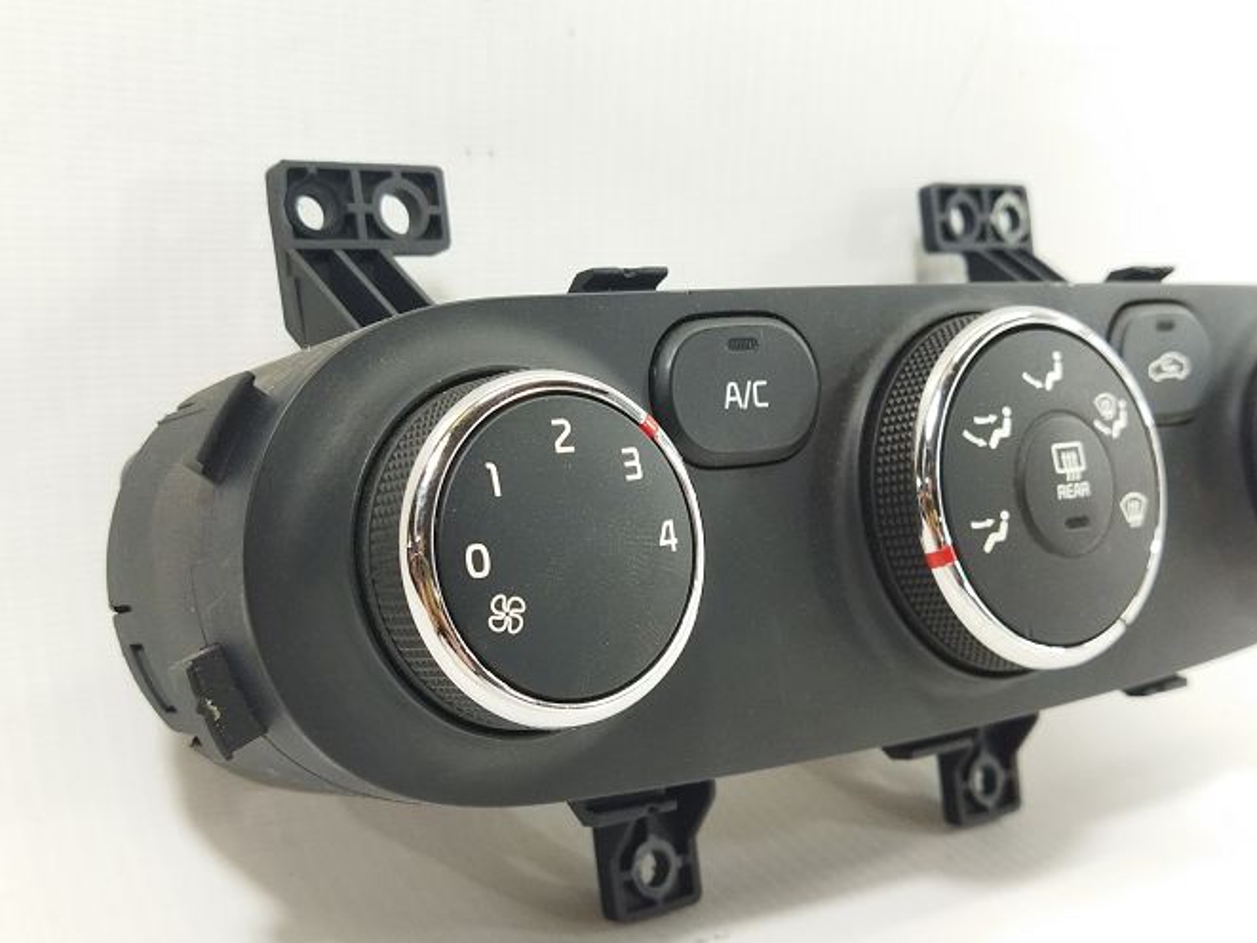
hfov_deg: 38.9
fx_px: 1780
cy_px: 557
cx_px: 654
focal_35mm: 49
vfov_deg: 29.6
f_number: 1.79
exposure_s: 1/50
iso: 114
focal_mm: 4.71
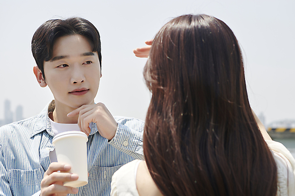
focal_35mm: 67
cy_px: 98
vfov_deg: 20.3
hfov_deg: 30.1
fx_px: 549
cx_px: 148
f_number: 5.6
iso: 160
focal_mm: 56
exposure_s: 1/500
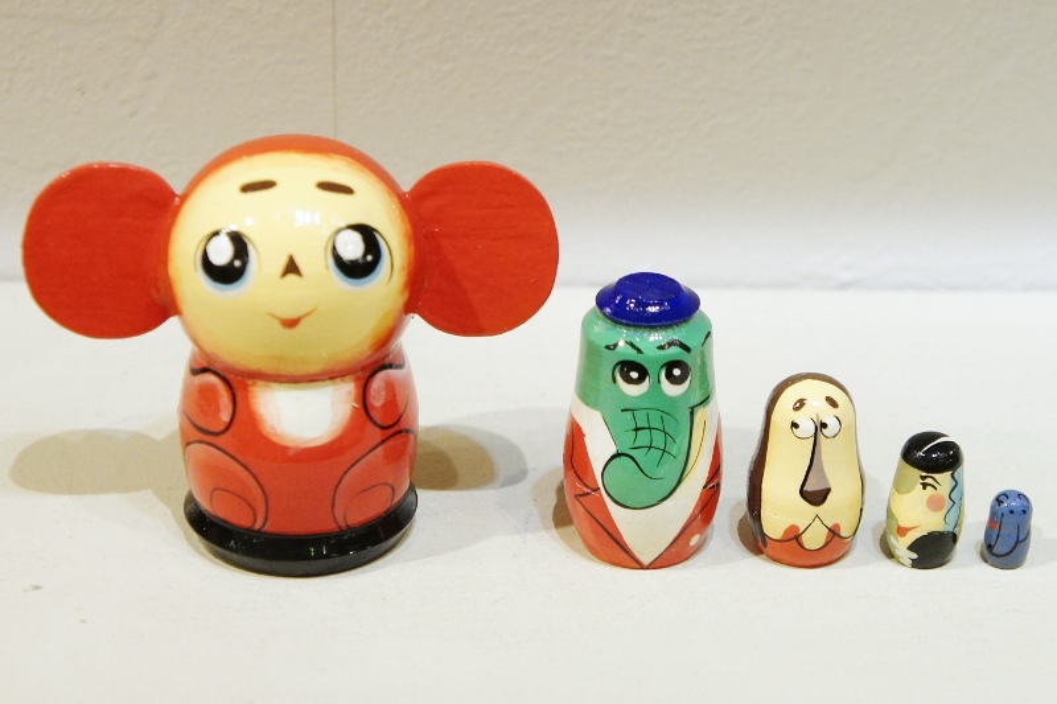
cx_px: 528
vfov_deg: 21.1
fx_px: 1893
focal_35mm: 64
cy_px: 352
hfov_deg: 31.2
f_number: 5.6
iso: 1600
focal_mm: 43
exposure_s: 1/100
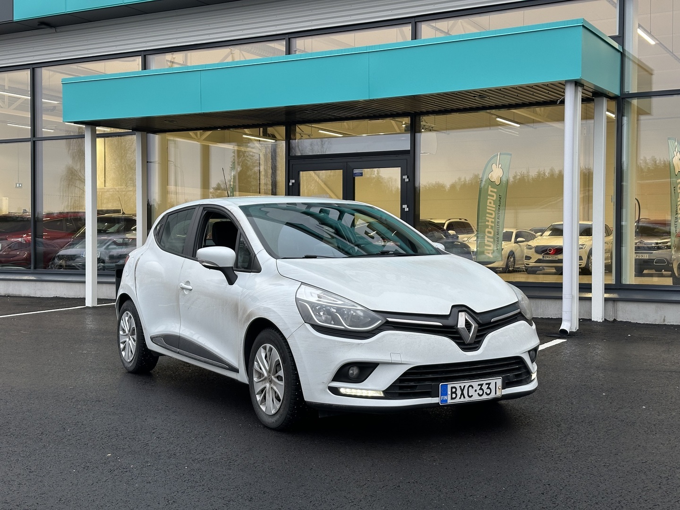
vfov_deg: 30.3
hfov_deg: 39.7
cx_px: 340
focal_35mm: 48
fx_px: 943
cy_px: 255
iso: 80
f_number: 1.78
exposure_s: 1/121
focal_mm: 6.86
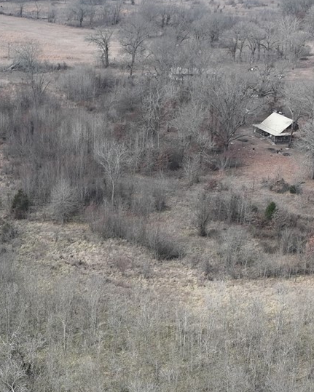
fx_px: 1034
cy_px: 399
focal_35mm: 89
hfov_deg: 16.8
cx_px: -8
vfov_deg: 20.7
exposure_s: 1/800
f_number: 2.8
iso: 120
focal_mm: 12.29
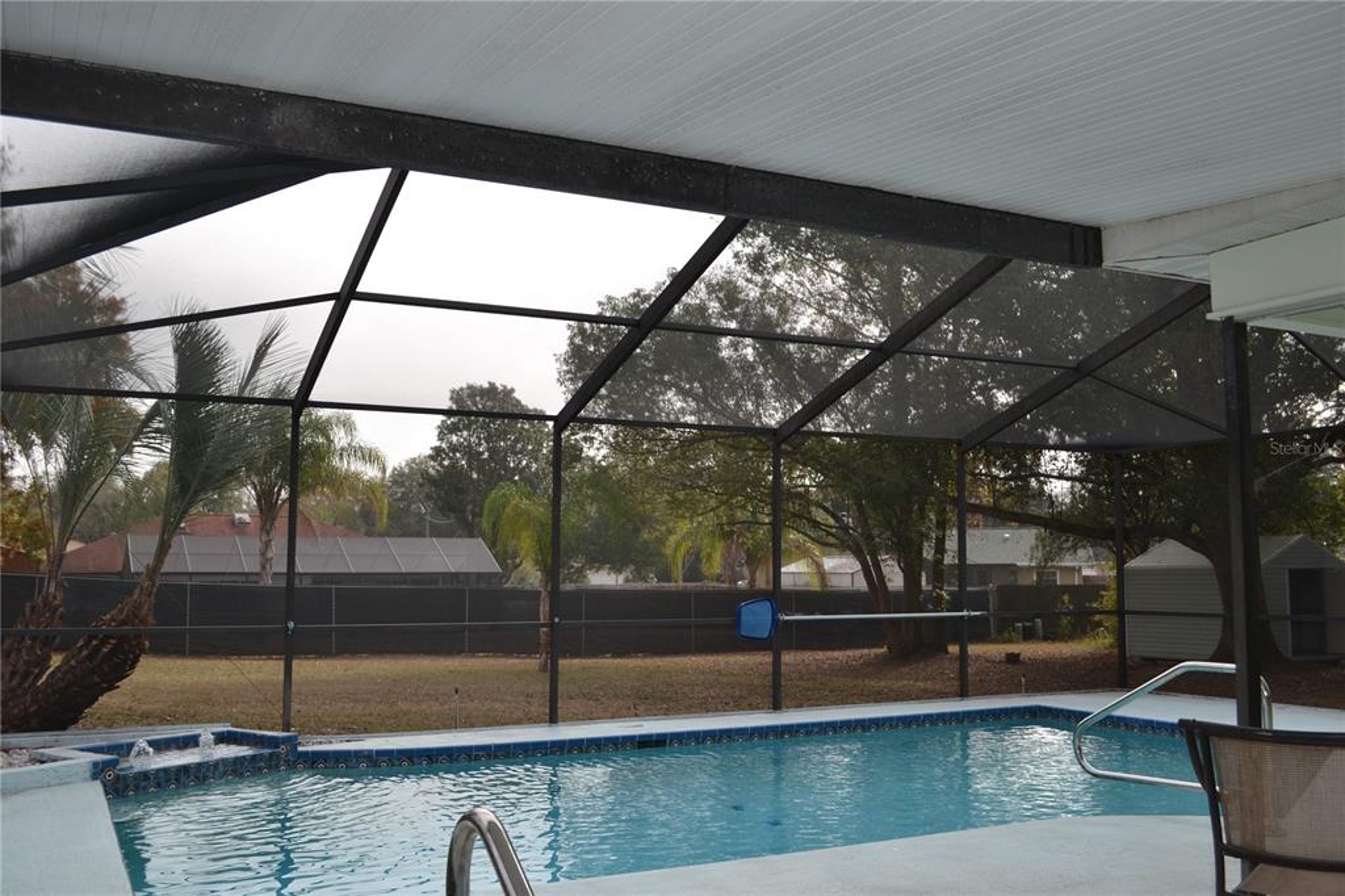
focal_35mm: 33
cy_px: 448
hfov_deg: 57.2
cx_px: 672
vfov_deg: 39.9
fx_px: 1232
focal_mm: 22
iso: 100
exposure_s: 1/200
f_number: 5.6
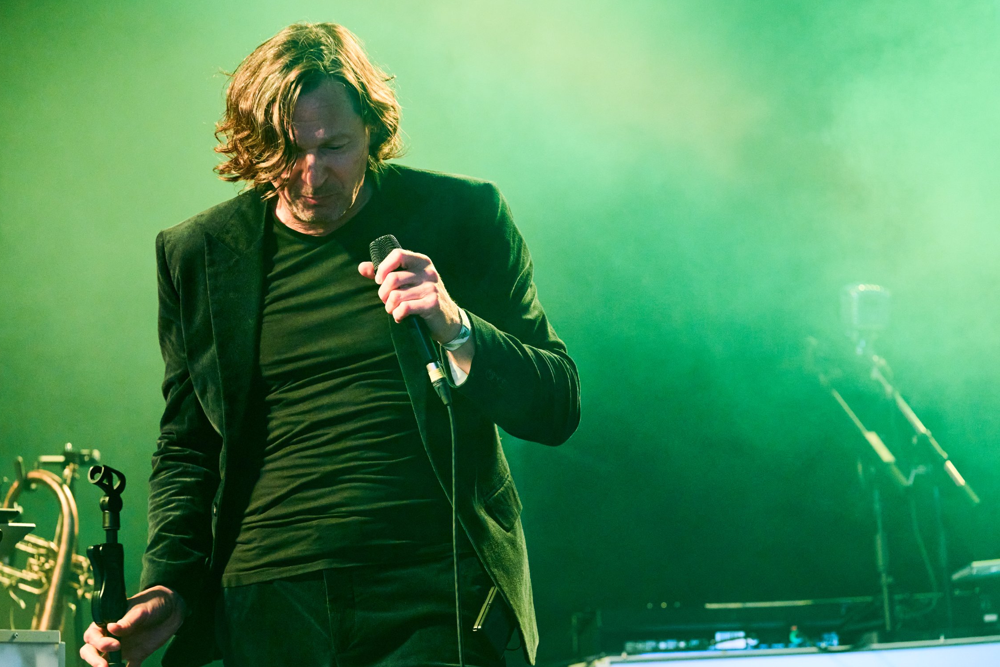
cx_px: 483
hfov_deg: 11.5
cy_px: 375
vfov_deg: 7.7
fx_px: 4971
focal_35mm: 179
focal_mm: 158
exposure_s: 1/250
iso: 4000
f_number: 4
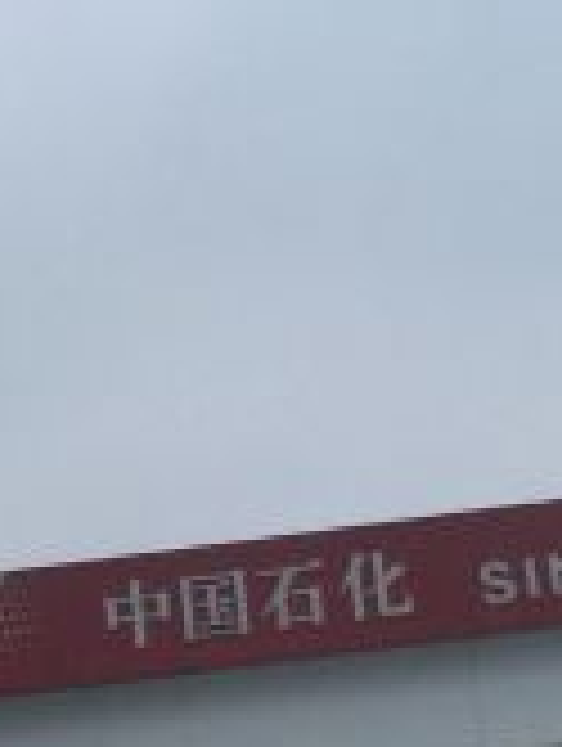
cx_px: 25
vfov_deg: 16.1
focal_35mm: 122
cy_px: 459
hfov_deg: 12.1
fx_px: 2634
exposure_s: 1/17
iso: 50
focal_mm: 4.15
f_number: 2.2
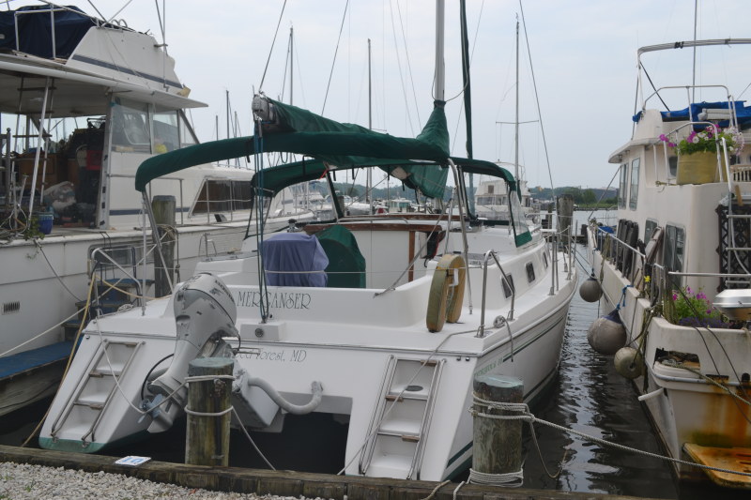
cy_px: 250
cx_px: 376
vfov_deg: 40.0
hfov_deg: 57.2
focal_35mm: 33
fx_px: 688
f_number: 9
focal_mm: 22
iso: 100
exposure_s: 1/320
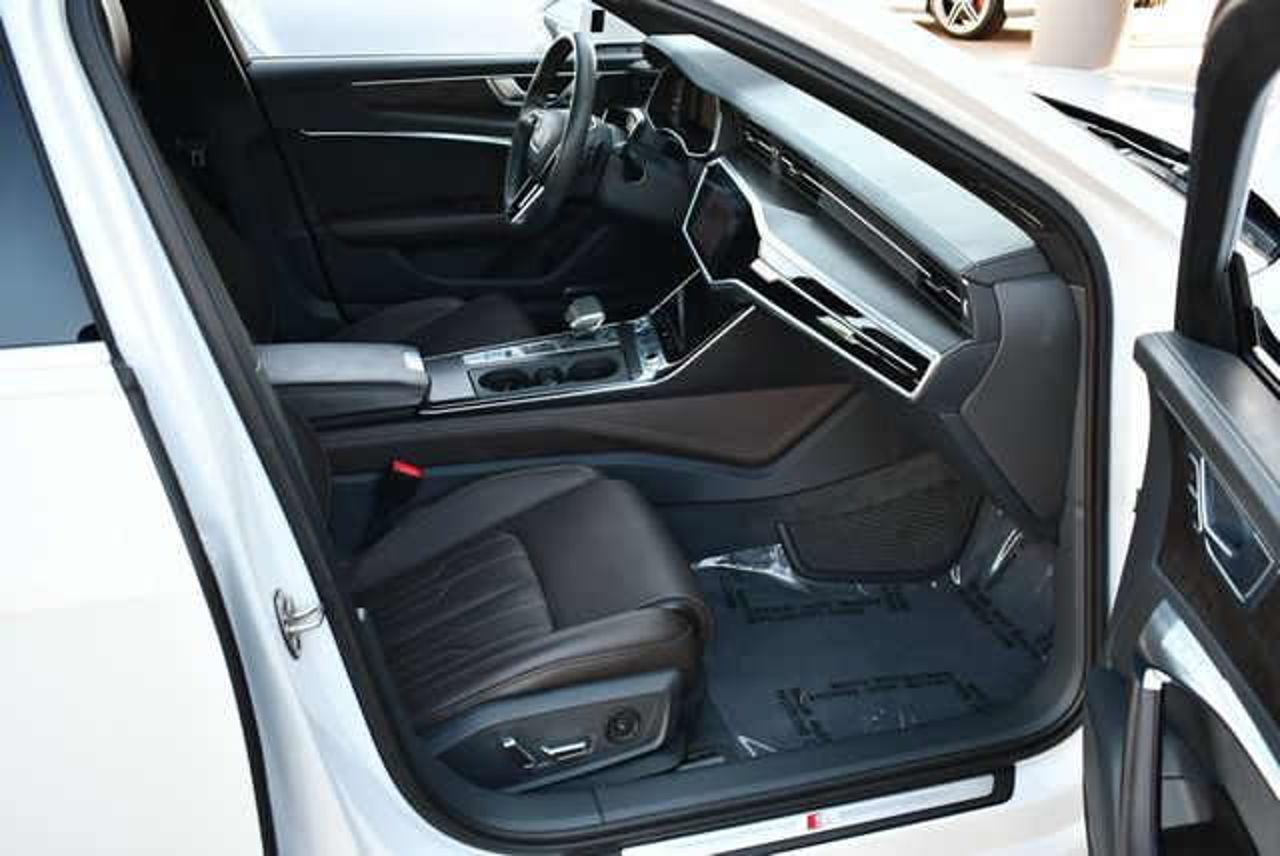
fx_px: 1281
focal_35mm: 36
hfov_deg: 53.1
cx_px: 640
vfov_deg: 36.9
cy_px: 428
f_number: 3.5
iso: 560
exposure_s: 1/250
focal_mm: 18
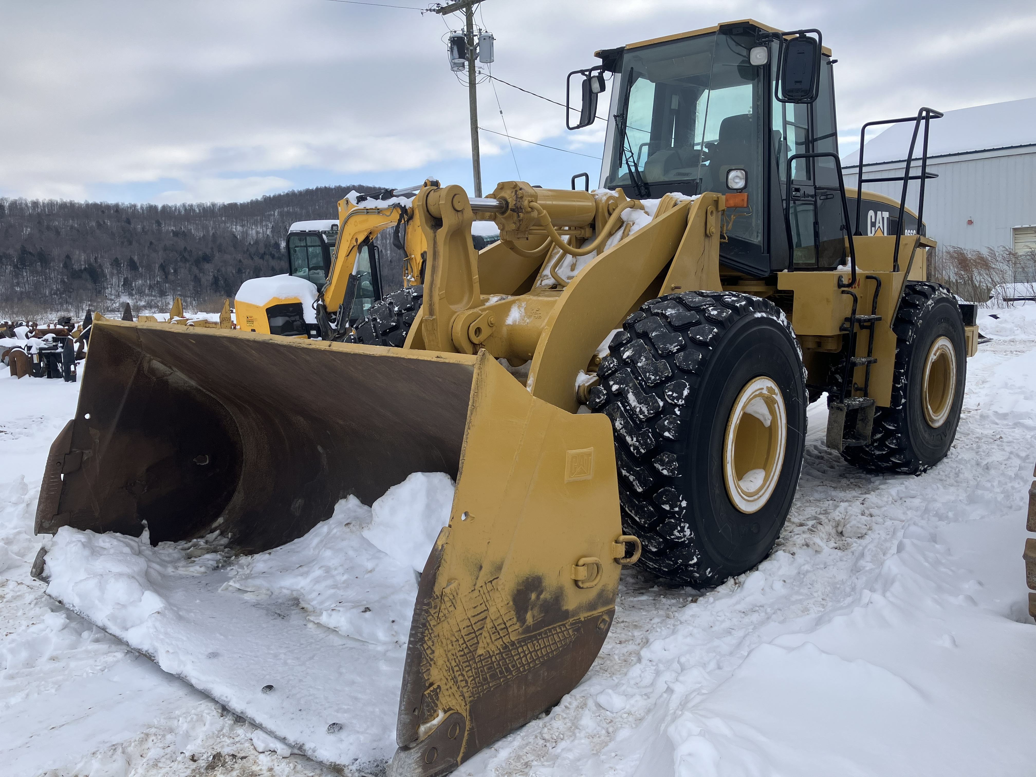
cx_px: 518
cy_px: 388
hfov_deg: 63.4
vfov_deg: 49.7
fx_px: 838
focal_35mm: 28
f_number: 1.8
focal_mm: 3.99
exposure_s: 1/972
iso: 32
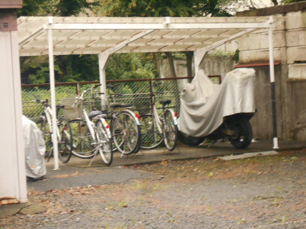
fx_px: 999
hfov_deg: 17.4
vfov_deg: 13.1
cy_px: 114
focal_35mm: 113
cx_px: 153
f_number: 6
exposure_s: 1/80
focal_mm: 20.1
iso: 400
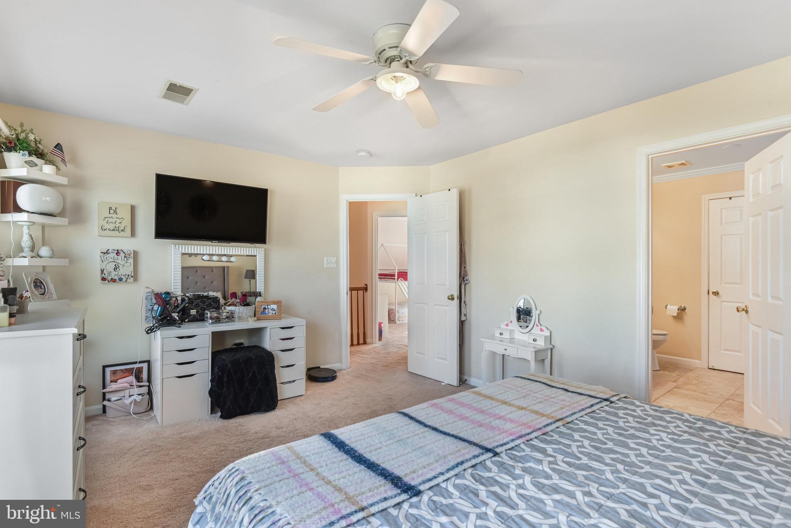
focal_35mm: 17
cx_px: 396
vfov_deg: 70.5
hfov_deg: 93.3
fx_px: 374
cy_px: 264
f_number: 8
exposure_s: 1/160
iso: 500
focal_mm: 17
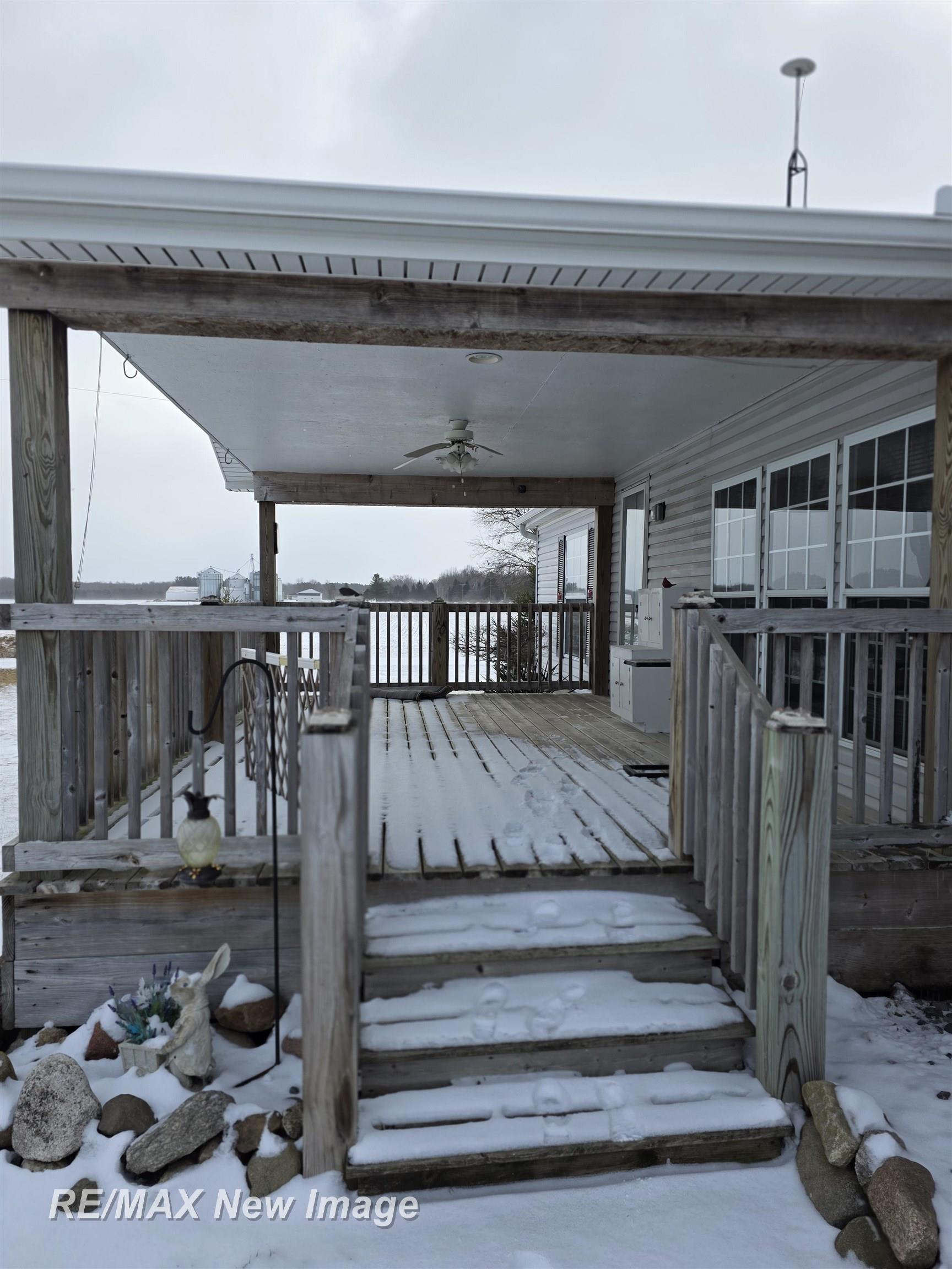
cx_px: 476
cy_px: 634
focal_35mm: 23
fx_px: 843
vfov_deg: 73.9
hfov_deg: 58.9
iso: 80
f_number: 1.7
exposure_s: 1/3009
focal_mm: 6.3
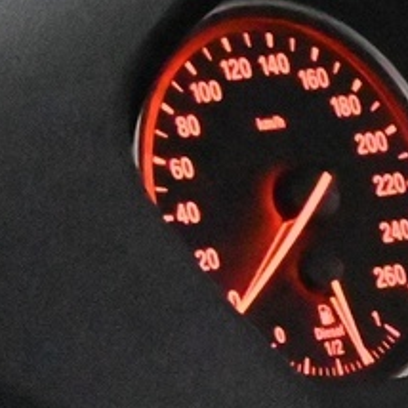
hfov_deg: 3.8
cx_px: 1487
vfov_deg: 4.0
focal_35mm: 434
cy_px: 296
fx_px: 5790
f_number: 6
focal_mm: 45
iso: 20000
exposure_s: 1/80
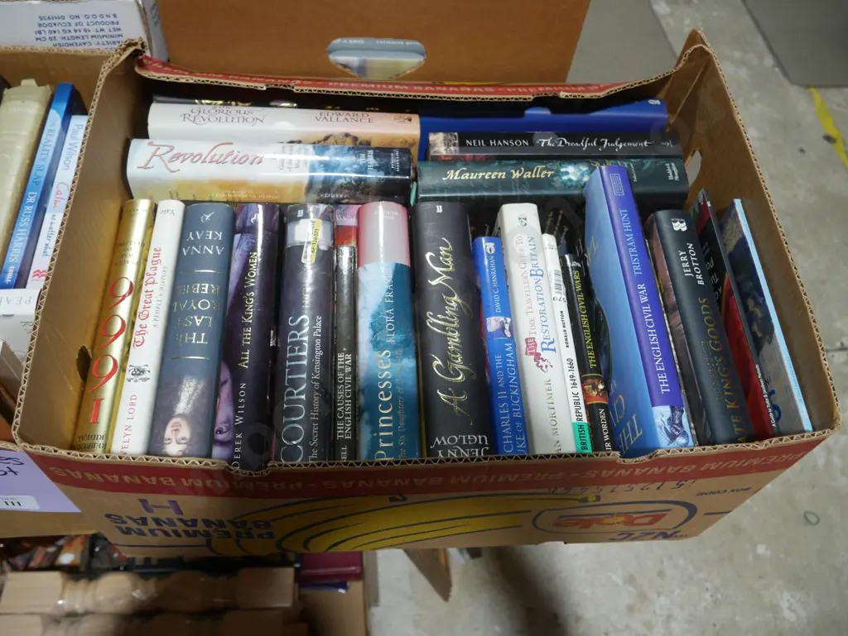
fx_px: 735
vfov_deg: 46.8
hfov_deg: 59.9
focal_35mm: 30
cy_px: 318
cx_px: 424
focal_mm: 15
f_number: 4
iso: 200
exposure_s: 1/60
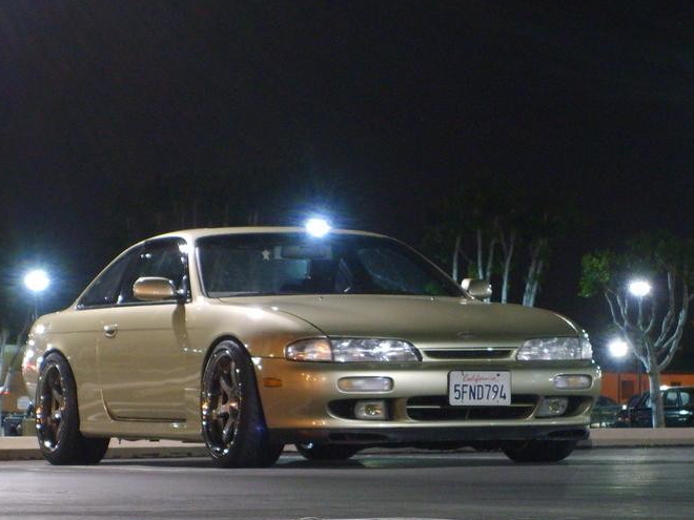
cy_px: 348
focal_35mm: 163
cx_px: 280
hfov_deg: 12.1
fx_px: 3268
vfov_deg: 9.1
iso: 184
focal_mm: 17.4
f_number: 4.9
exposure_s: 1
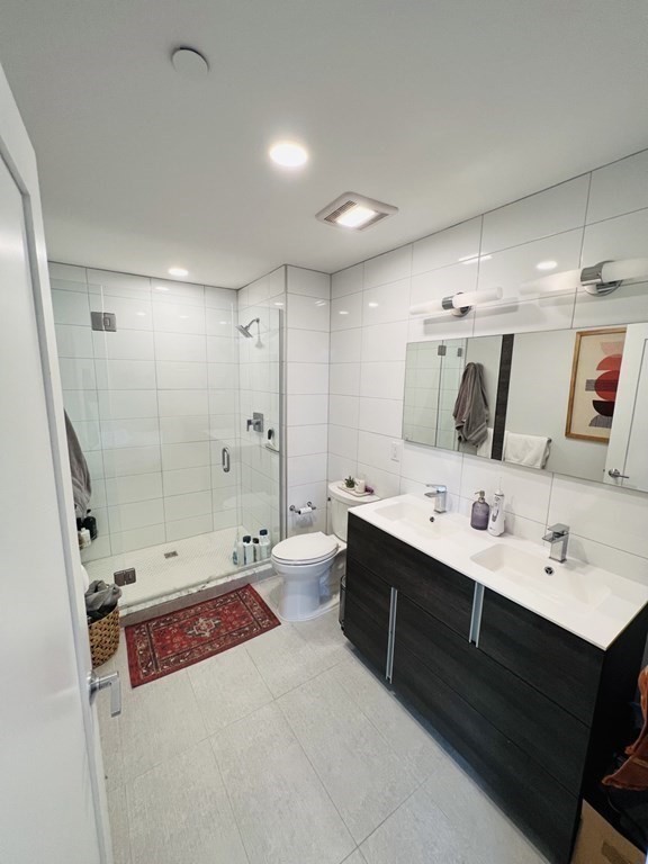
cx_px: 324
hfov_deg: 89.9
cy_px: 432
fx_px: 324
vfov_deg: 106.2
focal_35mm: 13
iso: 100
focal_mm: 1.57
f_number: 1.8
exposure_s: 1/120
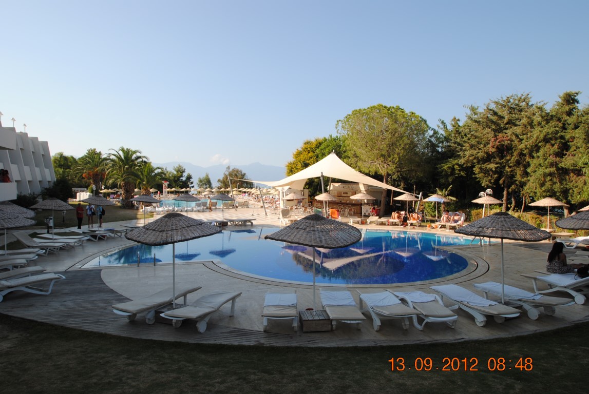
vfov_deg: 56.3
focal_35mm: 22
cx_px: 294
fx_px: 369
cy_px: 197
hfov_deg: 77.2
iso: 100
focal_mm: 15
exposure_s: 1/200
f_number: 7.1
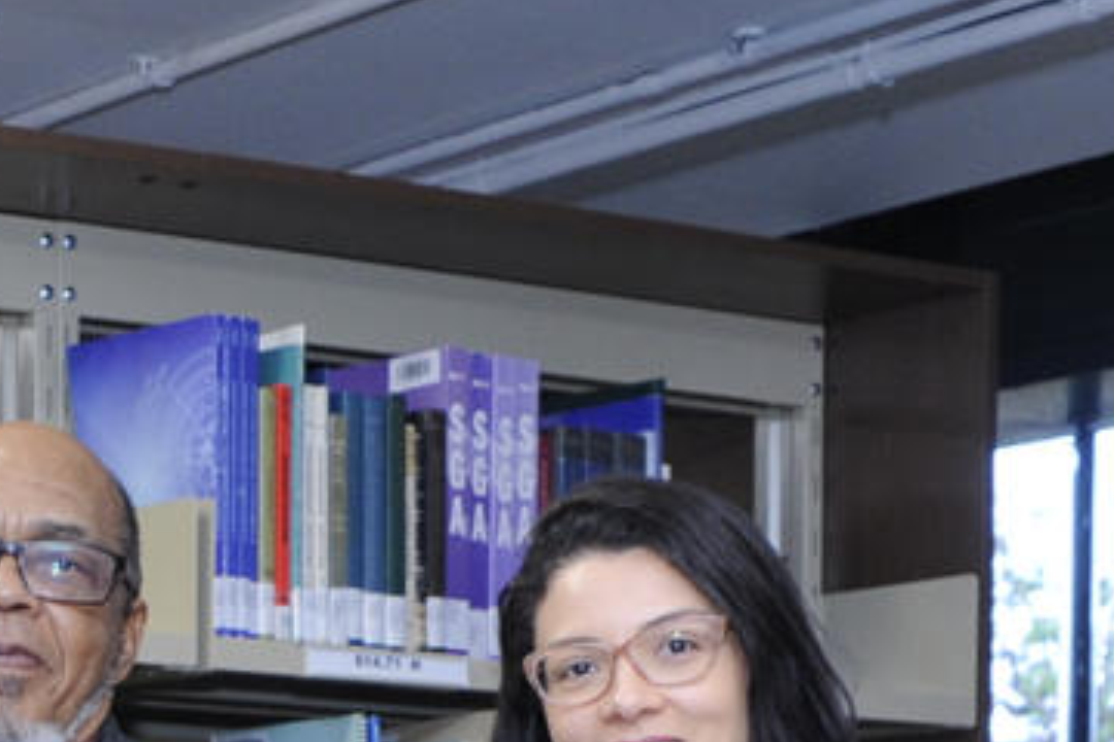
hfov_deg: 13.6
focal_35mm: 145
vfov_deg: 8.8
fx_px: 4487
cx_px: -331
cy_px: 1643
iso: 1250
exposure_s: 1/100
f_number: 6.3
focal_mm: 29
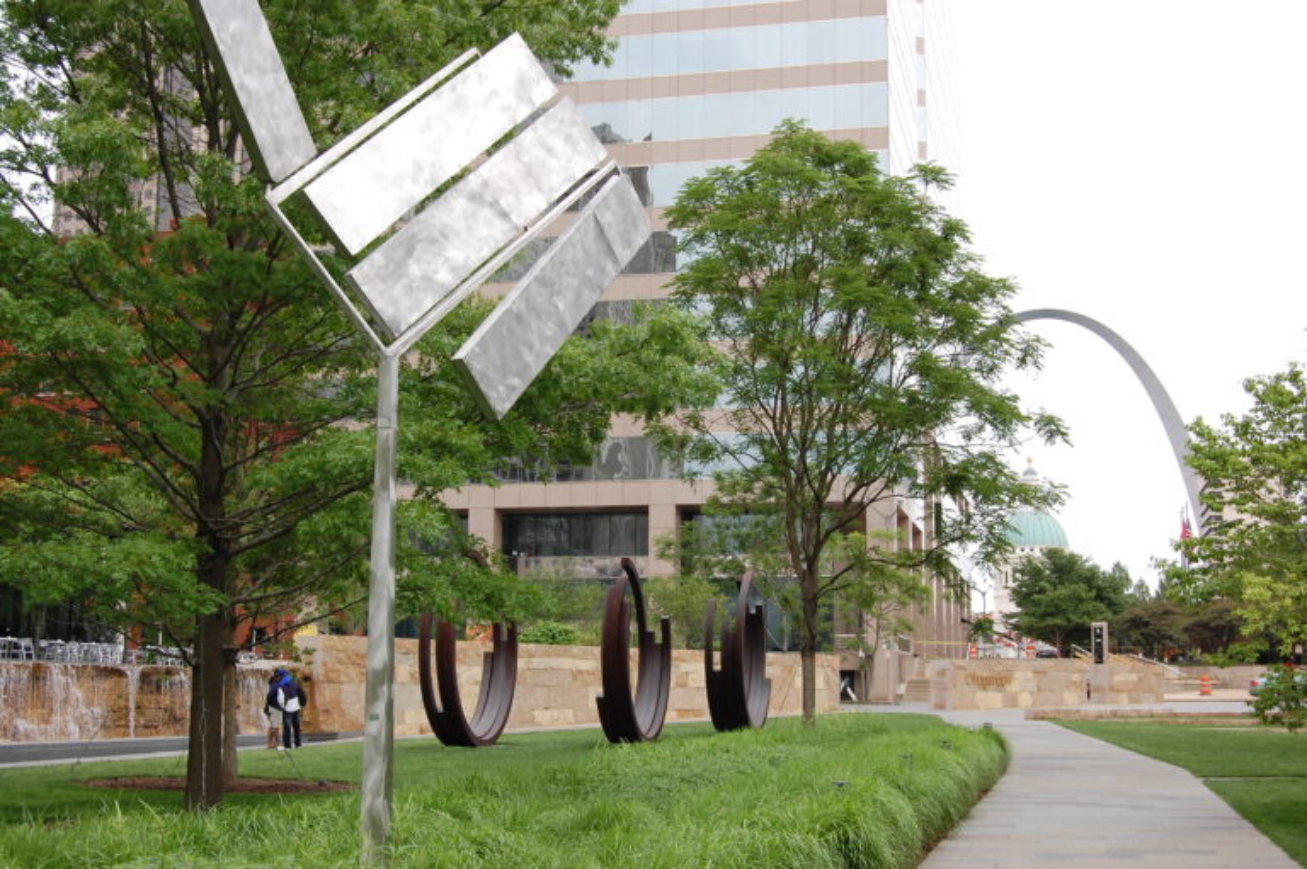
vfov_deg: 28.9
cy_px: 434
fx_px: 1687
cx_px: 654
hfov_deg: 42.3
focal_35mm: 46
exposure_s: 1/125
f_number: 9
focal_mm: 31
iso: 400
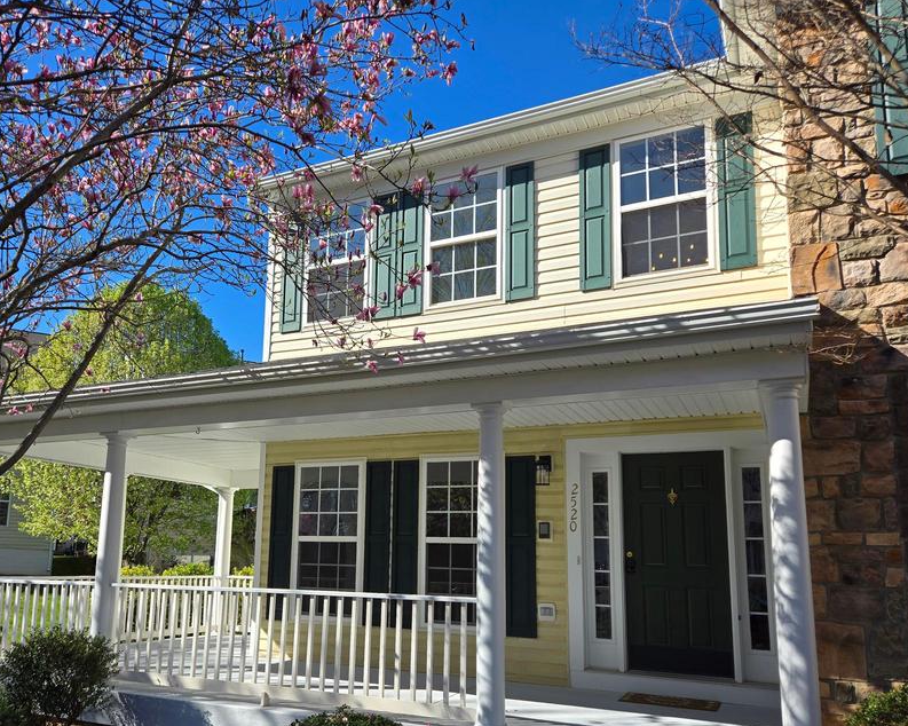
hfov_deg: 60.0
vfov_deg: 49.7
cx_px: 366
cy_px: 435
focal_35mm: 29
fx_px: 779
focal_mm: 5.4
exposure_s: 1/1189
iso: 25
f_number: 1.8
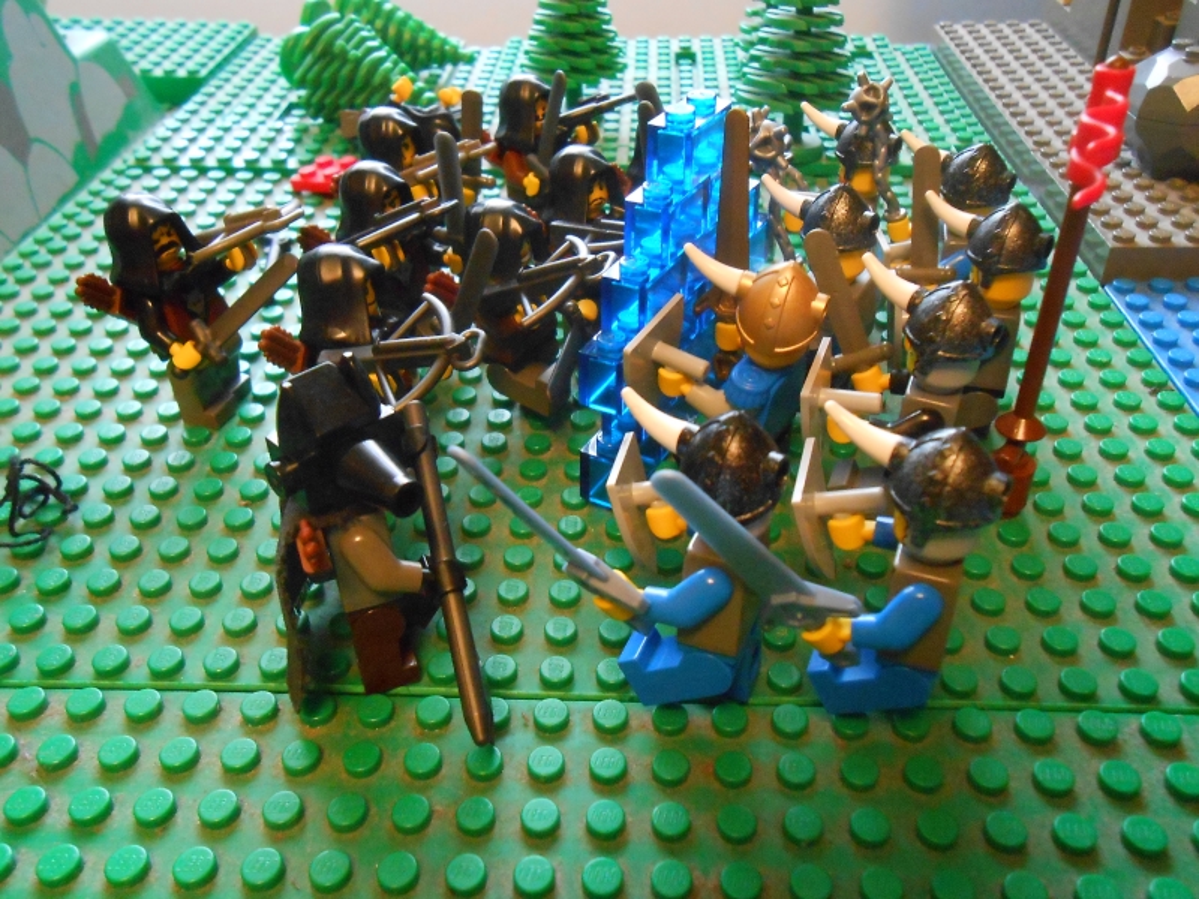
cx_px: 600
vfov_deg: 46.8
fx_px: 1039
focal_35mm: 30
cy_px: 450
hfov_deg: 60.0
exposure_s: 1/10
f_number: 3.8
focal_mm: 5.3
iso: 800
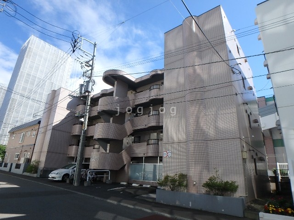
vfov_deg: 63.4
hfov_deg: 79.0
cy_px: 110
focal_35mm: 21
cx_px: 147
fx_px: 178
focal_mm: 3.7
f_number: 3.5
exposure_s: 1/800
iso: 125
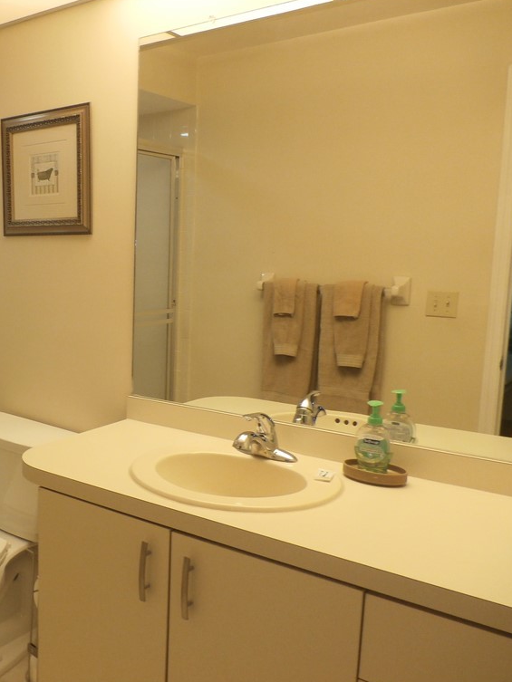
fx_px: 670
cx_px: 57
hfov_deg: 39.0
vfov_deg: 54.0
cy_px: 341
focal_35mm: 34
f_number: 3
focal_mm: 4.5
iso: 200
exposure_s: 1/30
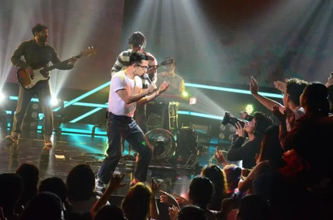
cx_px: 166
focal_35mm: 105
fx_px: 969
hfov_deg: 19.5
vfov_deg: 13.0
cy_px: 110
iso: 5000
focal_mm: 70
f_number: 5
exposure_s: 1/640
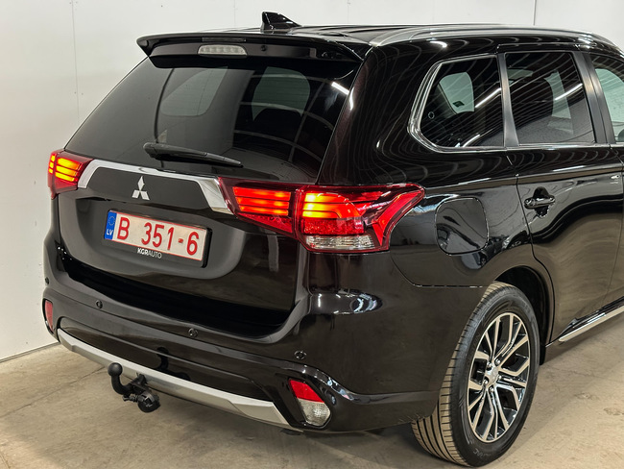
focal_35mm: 48
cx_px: 312
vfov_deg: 30.3
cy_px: 234
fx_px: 866
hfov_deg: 39.6
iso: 400
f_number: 1.78
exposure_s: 1/33
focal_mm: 6.86
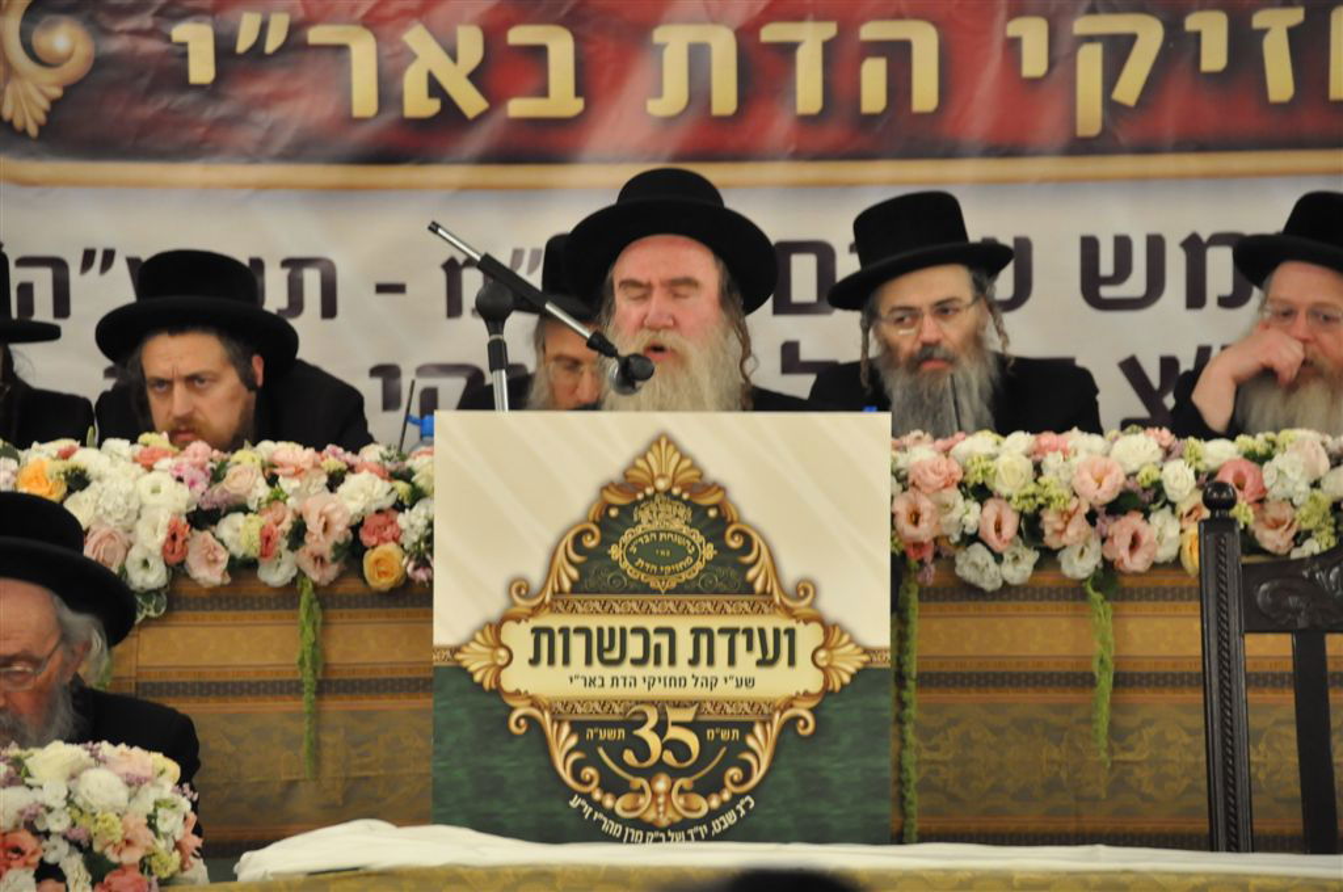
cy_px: 446
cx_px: 672
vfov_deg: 5.9
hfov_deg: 8.9
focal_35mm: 232
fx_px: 8662
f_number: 5.6
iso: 1600
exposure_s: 1/60
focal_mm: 155
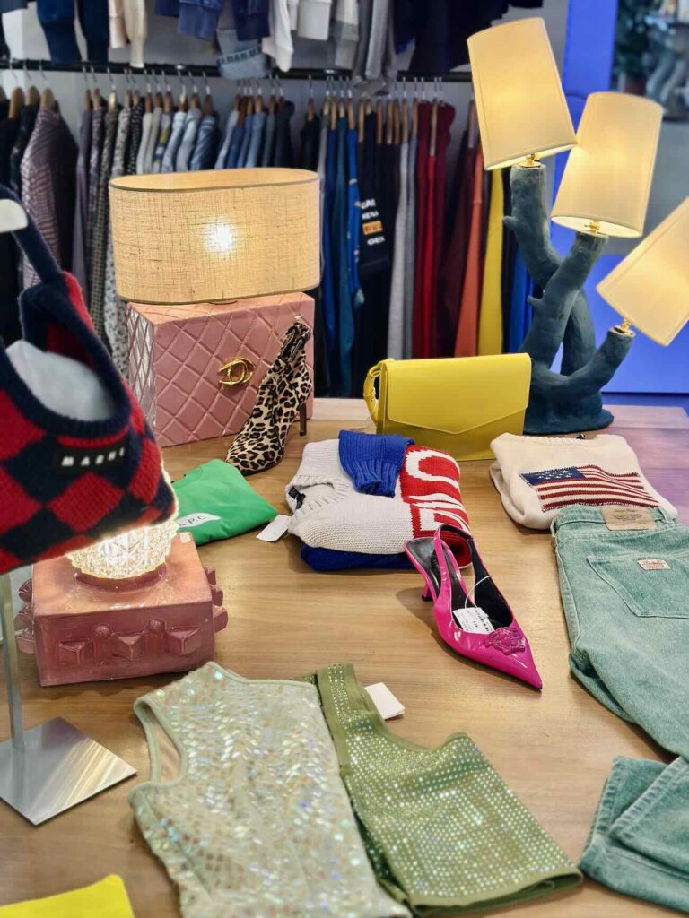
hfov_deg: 30.3
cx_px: 344
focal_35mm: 48
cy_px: 459
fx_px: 1274
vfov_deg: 39.7
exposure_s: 1/100
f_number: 1.78
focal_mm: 6.86
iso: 100
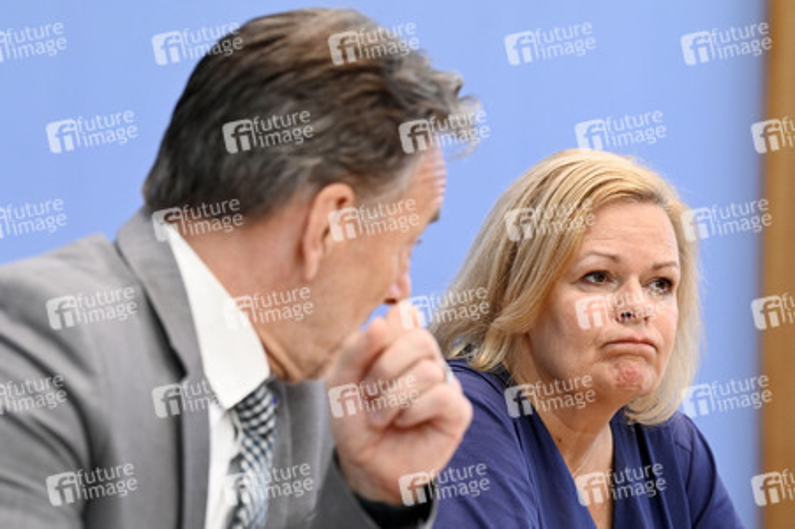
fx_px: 4193
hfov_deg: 10.8
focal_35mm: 190
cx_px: 398
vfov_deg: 7.2
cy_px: 264
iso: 4000
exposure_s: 1/400
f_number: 6.3
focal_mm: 190
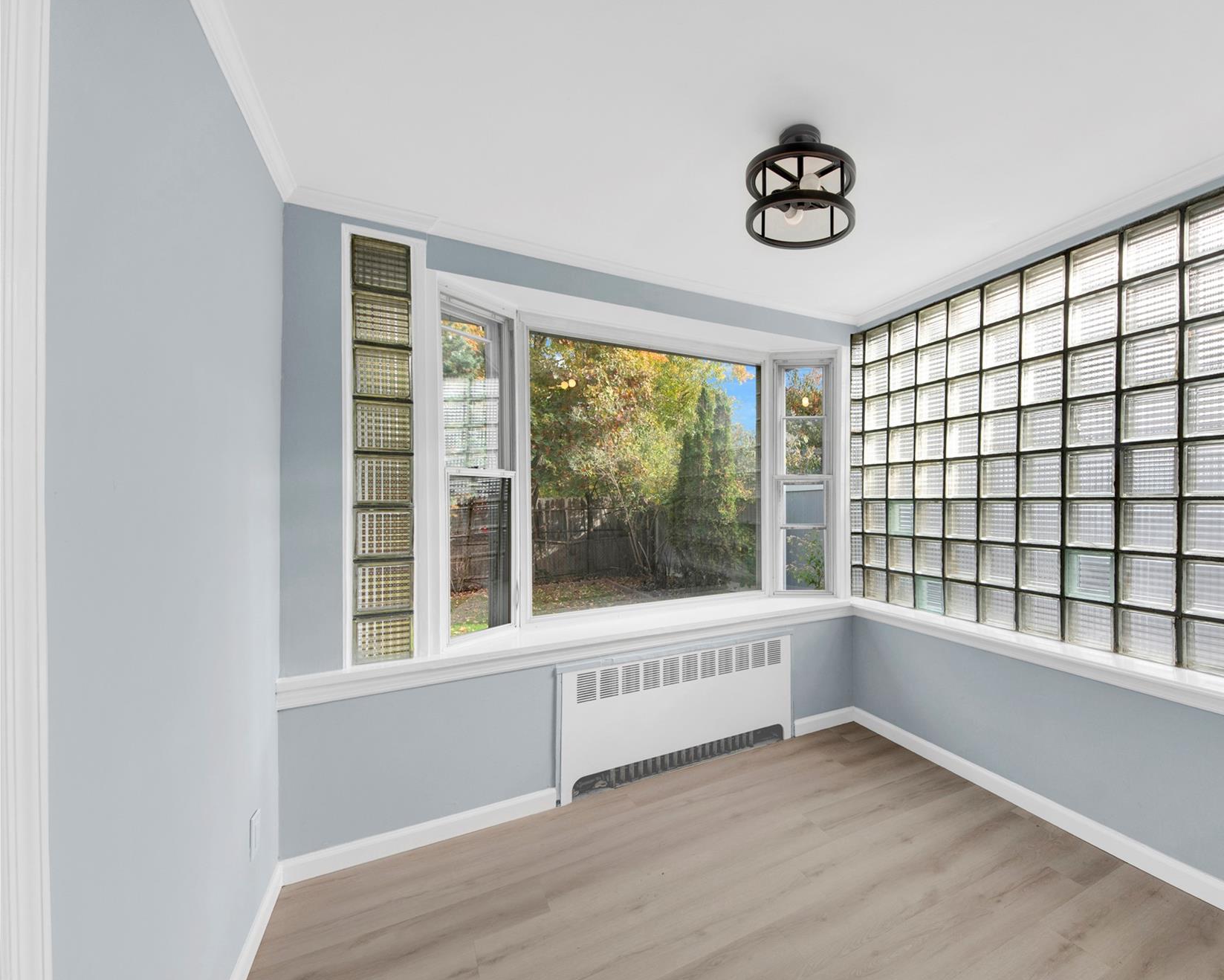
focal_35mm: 14
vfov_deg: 88.0
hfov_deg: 98.7
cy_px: 501
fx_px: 507
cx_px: 760
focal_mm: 8
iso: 100
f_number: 8
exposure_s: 1/100
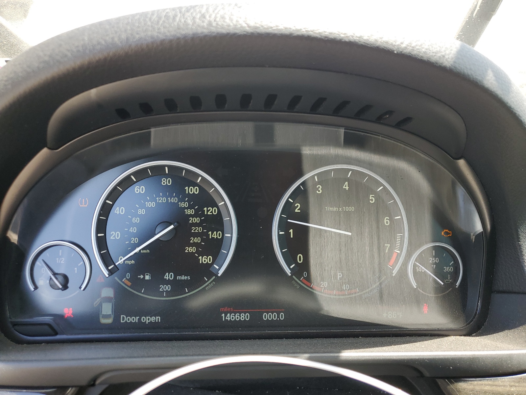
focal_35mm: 26
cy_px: 198
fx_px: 395
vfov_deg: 53.1
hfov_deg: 67.3
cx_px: 263
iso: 50
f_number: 1.5
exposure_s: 1/238
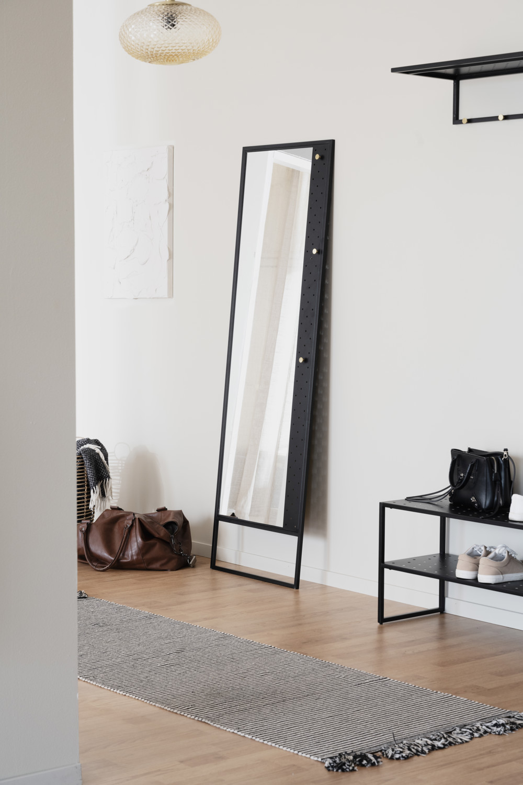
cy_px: 392
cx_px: 262
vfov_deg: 28.8
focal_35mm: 70
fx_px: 1525
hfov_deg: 19.5
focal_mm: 70
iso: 320
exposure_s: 1/20
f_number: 9
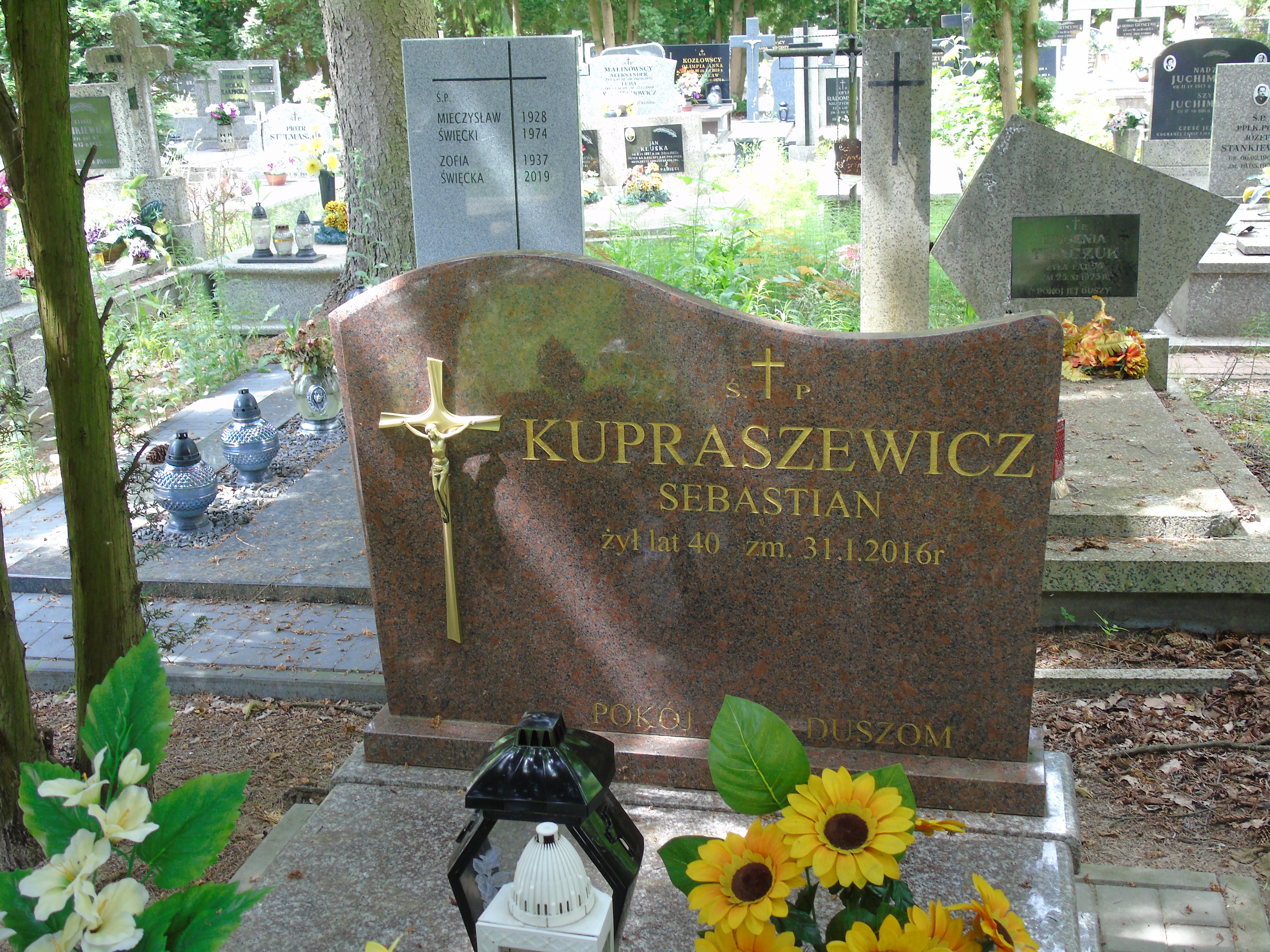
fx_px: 1468
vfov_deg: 36.0
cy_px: 476
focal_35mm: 40
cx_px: 635
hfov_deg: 46.8
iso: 100
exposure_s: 1/30
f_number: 3.9
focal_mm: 7.1
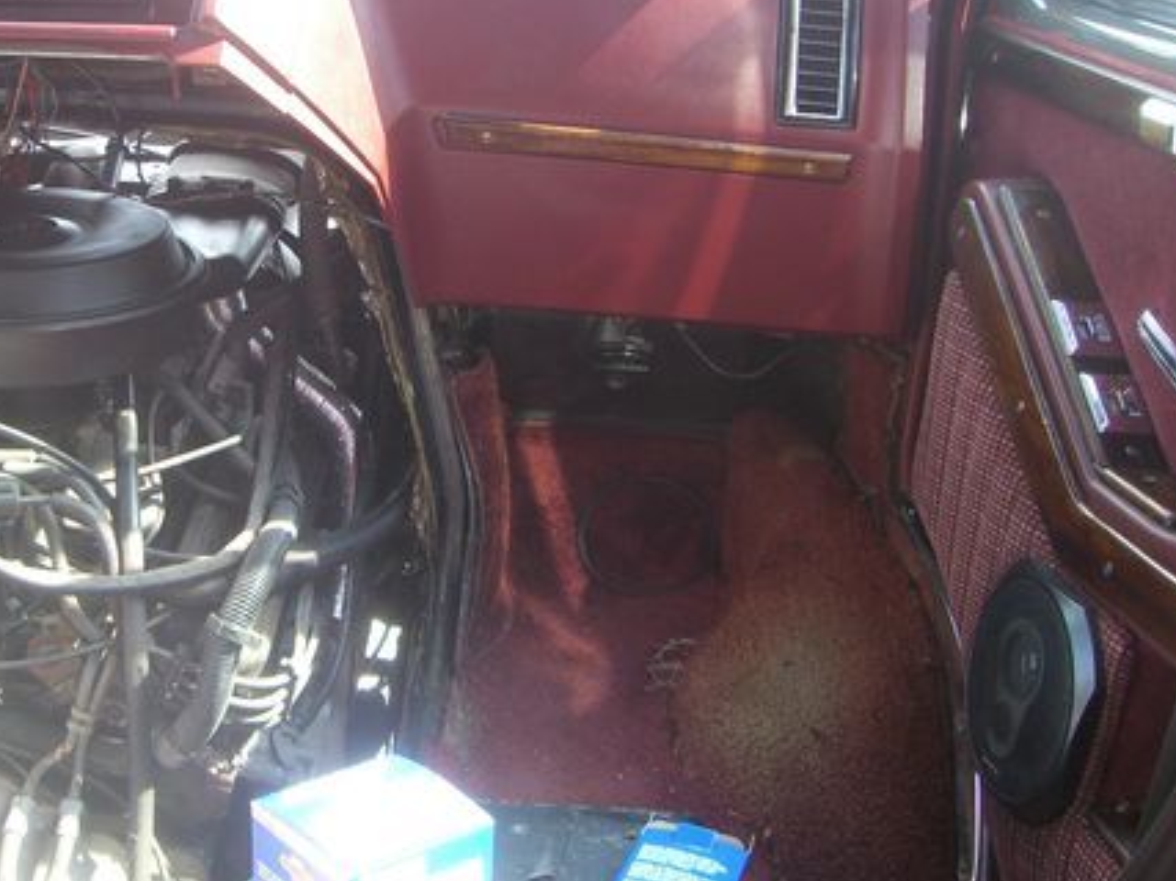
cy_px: 418
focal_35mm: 57
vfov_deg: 25.6
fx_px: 1936
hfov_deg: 33.3
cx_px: 336
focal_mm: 6.2
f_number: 2.7
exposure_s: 1/80
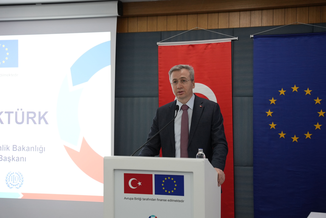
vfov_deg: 19.5
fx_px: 634
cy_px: 109
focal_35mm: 70
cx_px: 163
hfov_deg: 28.8
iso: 2000
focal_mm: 70
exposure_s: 1/100
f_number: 4
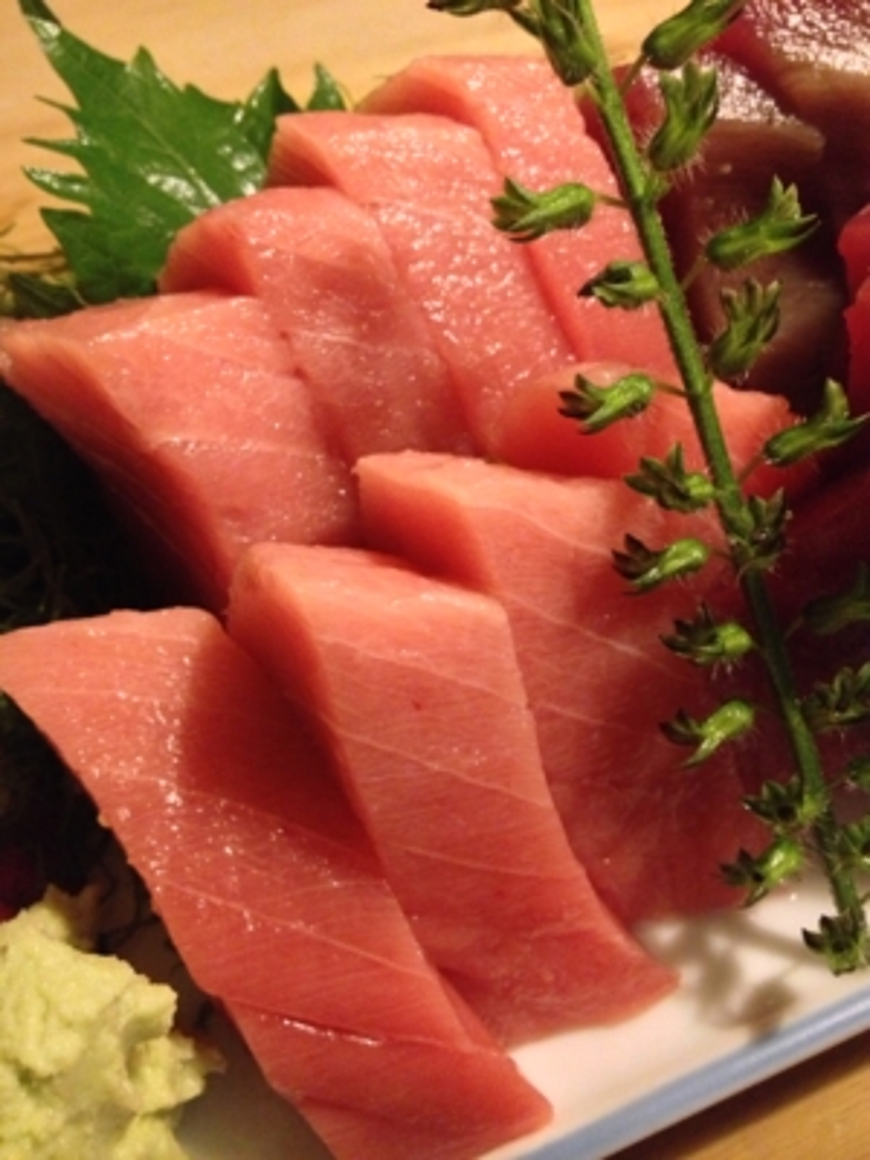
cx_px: 435
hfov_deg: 40.7
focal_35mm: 35
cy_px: 580
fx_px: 1173
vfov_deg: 52.6
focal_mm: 4.28
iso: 800
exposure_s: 1/15
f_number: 2.4
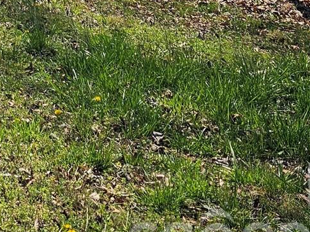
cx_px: -142
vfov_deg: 13.5
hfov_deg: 18.2
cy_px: -202
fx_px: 868
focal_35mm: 97
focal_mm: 6.3
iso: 10
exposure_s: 1/519
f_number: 1.7
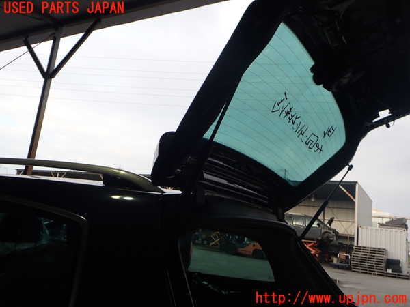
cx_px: 205
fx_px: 355
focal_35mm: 30
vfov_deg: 46.8
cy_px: 154
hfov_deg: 60.0
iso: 100
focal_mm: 5.4
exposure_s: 1/200
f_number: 3.2
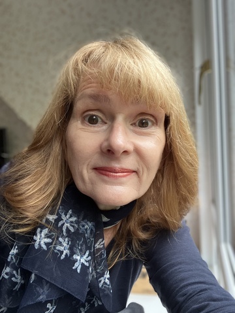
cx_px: 118
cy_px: 156
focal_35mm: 32
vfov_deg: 56.8
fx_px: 289
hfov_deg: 44.2
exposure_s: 1/116
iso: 80
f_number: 2.2
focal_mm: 2.87
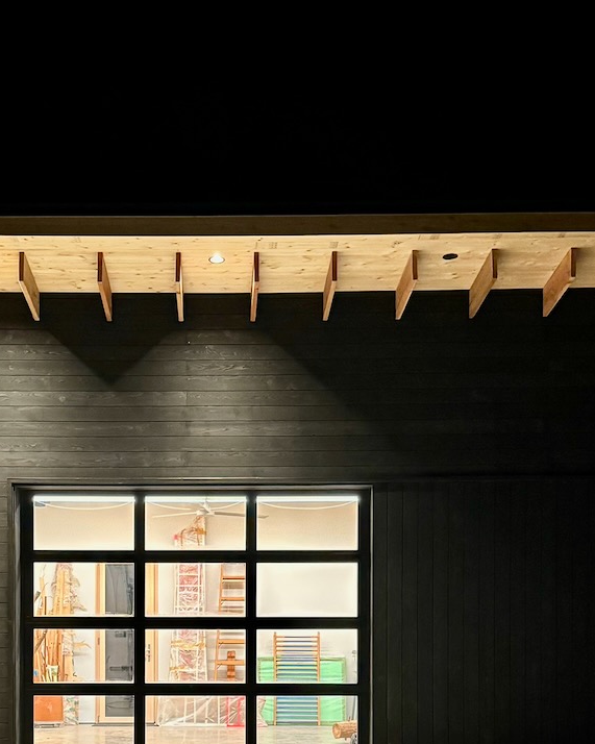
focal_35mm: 42
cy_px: 584
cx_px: 194
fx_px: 925
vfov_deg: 42.1
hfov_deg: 35.3
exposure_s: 1/60
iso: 800
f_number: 1.78
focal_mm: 6.86
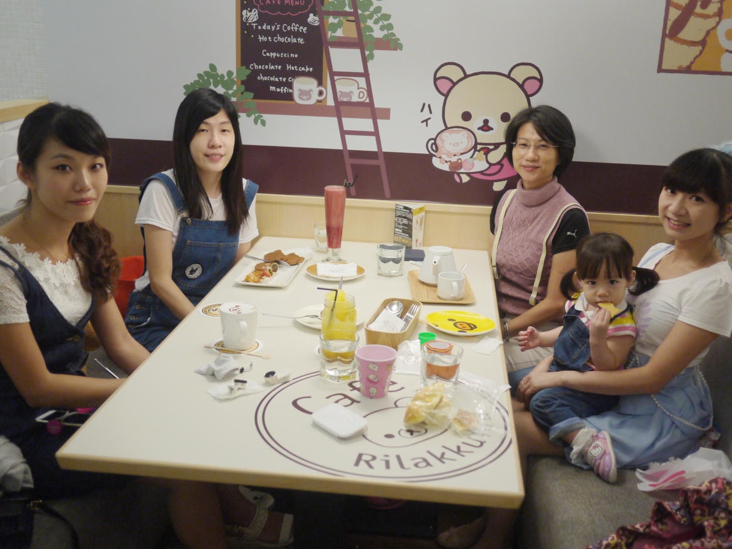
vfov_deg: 35.1
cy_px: 279
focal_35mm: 41
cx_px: 371
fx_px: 867
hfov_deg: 45.8
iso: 400
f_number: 1.7
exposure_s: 1/125
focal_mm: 20
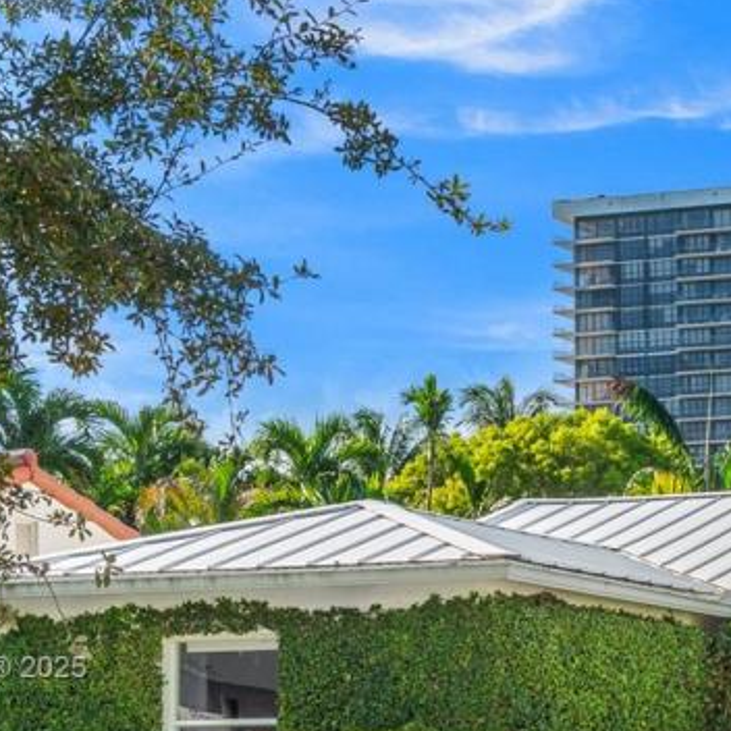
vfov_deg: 14.4
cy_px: 671
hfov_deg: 14.3
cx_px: 761
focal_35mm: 120
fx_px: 2867
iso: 100
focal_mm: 46
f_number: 8
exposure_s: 1/125
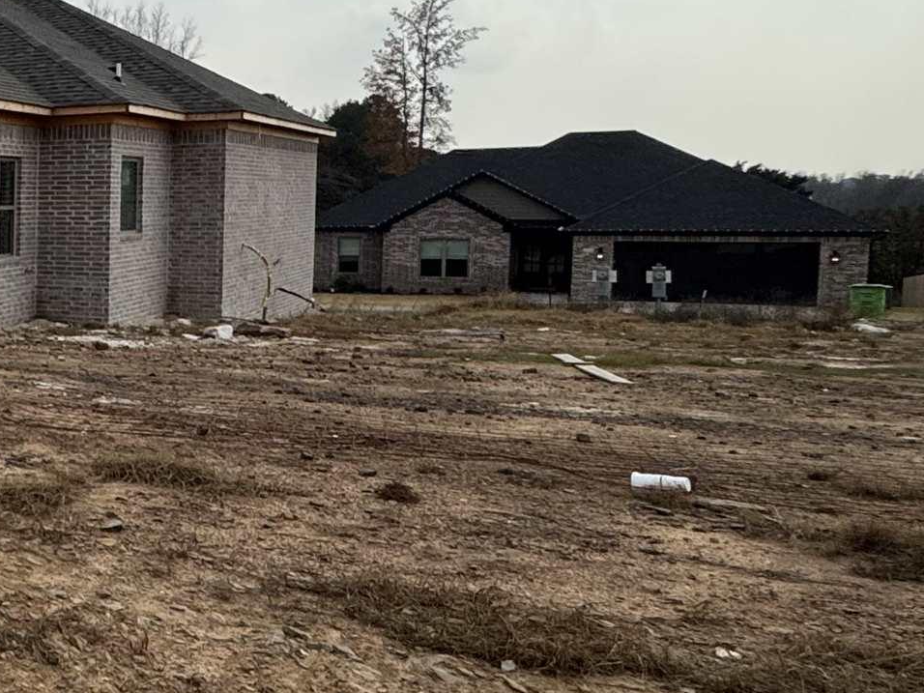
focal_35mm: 45
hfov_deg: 26.5
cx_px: -537
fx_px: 1201
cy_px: 283
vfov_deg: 32.1
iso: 50
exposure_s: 1/2584
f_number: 2.2
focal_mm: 2.22
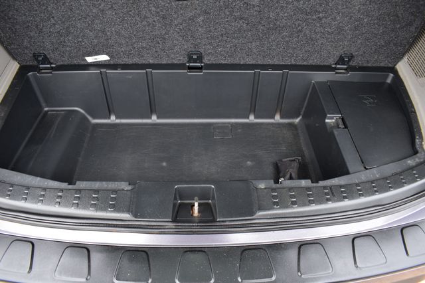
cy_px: 142
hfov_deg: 67.4
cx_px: 212
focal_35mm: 27
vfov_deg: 47.9
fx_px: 319
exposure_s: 1/20
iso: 400
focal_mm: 18
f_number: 6.3
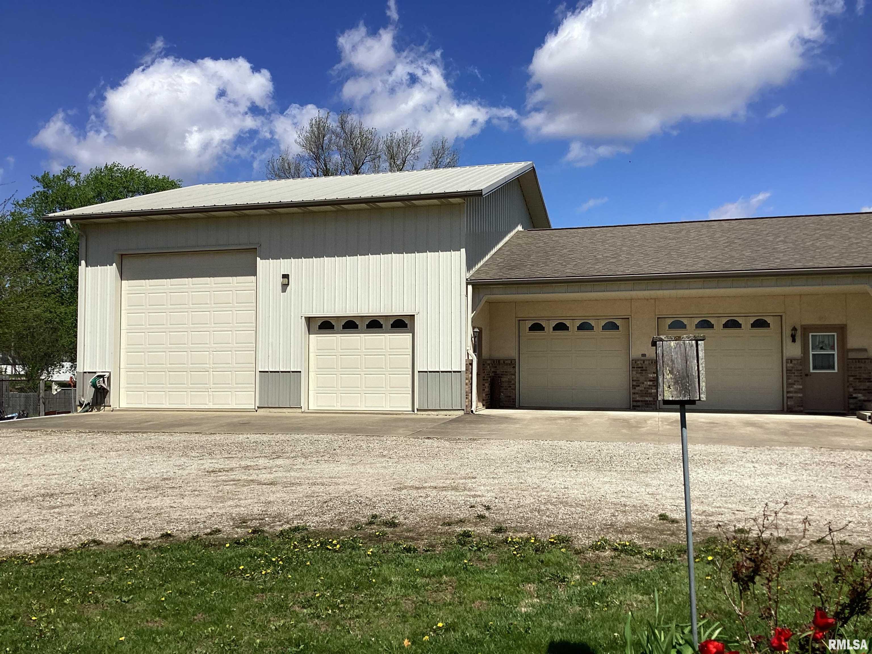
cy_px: 327
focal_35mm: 31
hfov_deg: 58.4
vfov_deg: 45.4
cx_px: 436
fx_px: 781
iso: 25
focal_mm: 3.3
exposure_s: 1/2469
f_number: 2.4
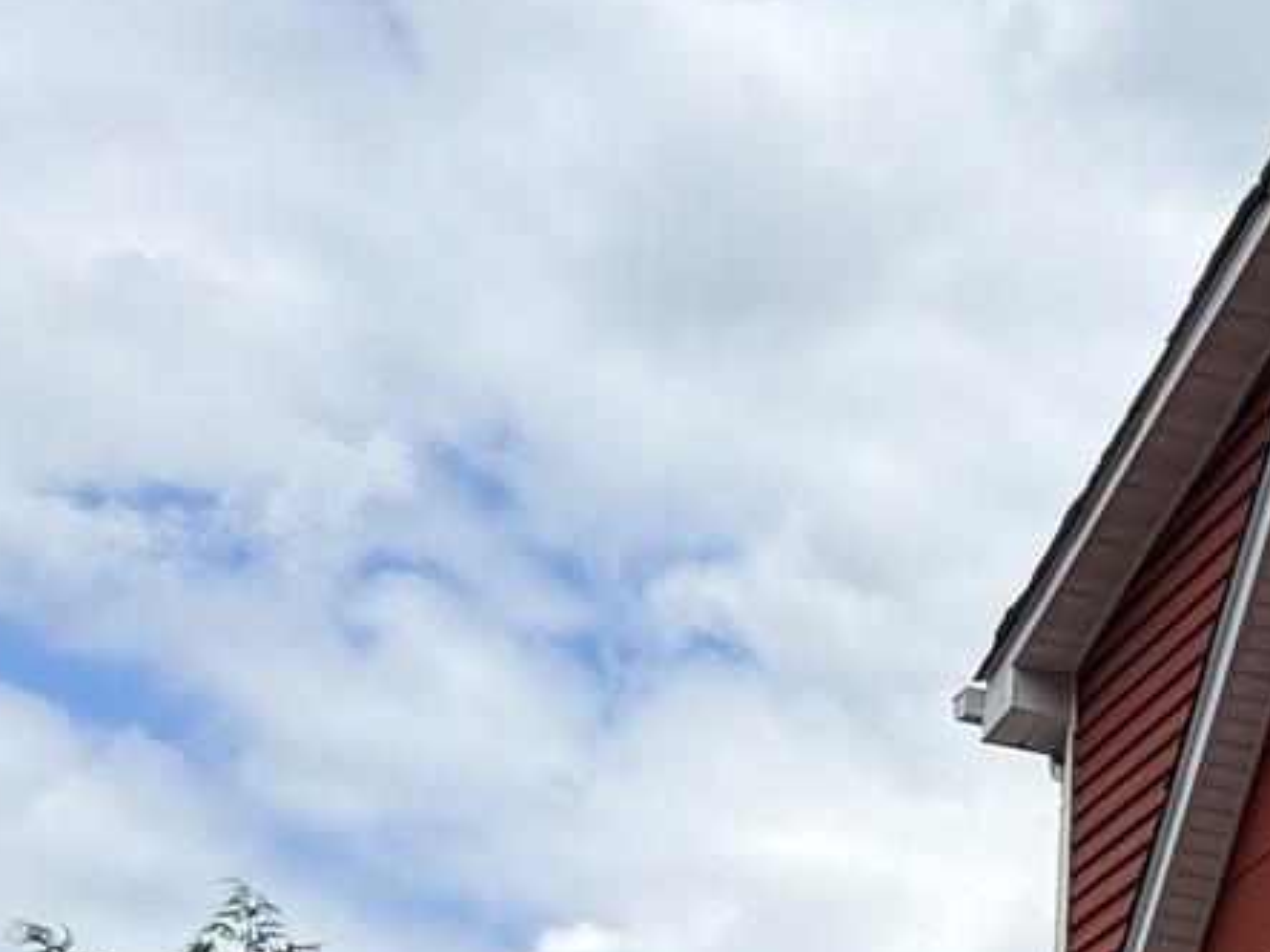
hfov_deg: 14.8
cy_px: 1680
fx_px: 4071
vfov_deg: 12.3
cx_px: 2477
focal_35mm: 111
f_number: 1.78
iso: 100
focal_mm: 6.76
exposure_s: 1/3145
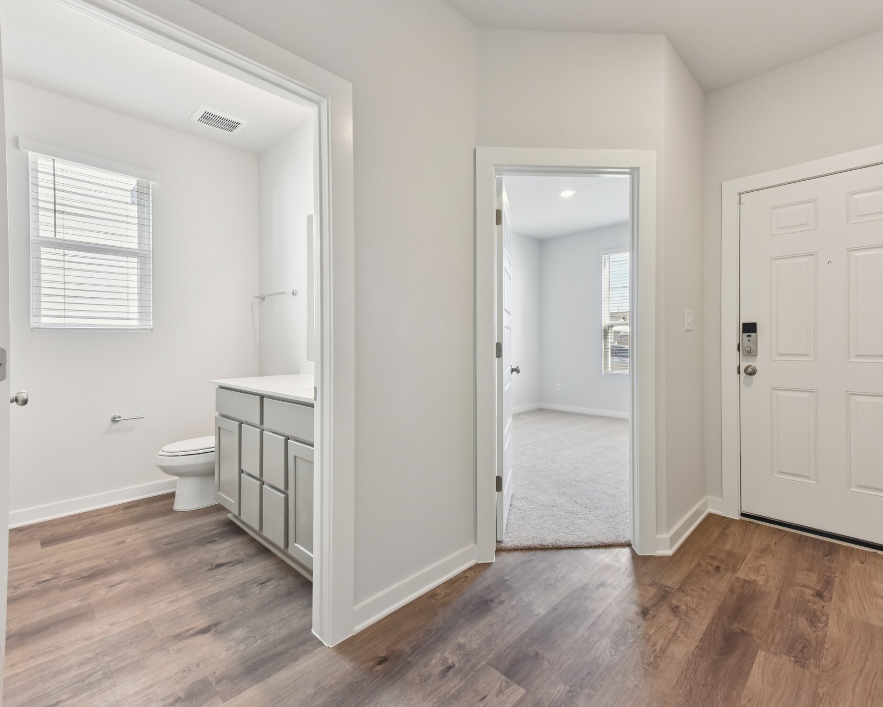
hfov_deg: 92.5
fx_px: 418
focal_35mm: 16
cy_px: 351
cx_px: 503
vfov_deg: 80.4
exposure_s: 1/20
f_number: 8
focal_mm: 14
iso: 400
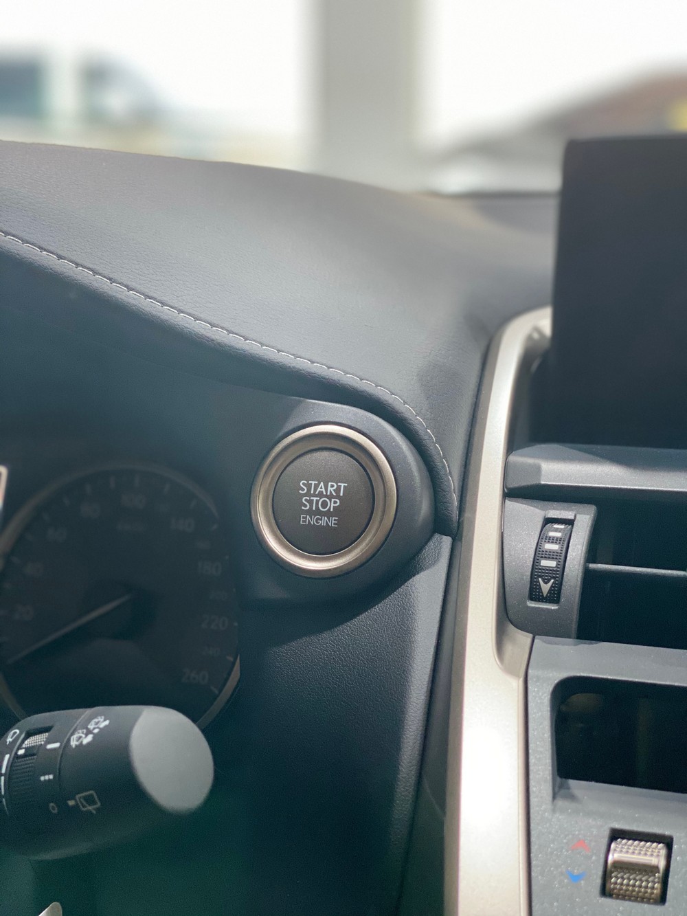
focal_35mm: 52
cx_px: 344
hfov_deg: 28.0
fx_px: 1376
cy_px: 458
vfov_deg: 36.8
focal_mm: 6
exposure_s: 1/93
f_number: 2
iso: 250
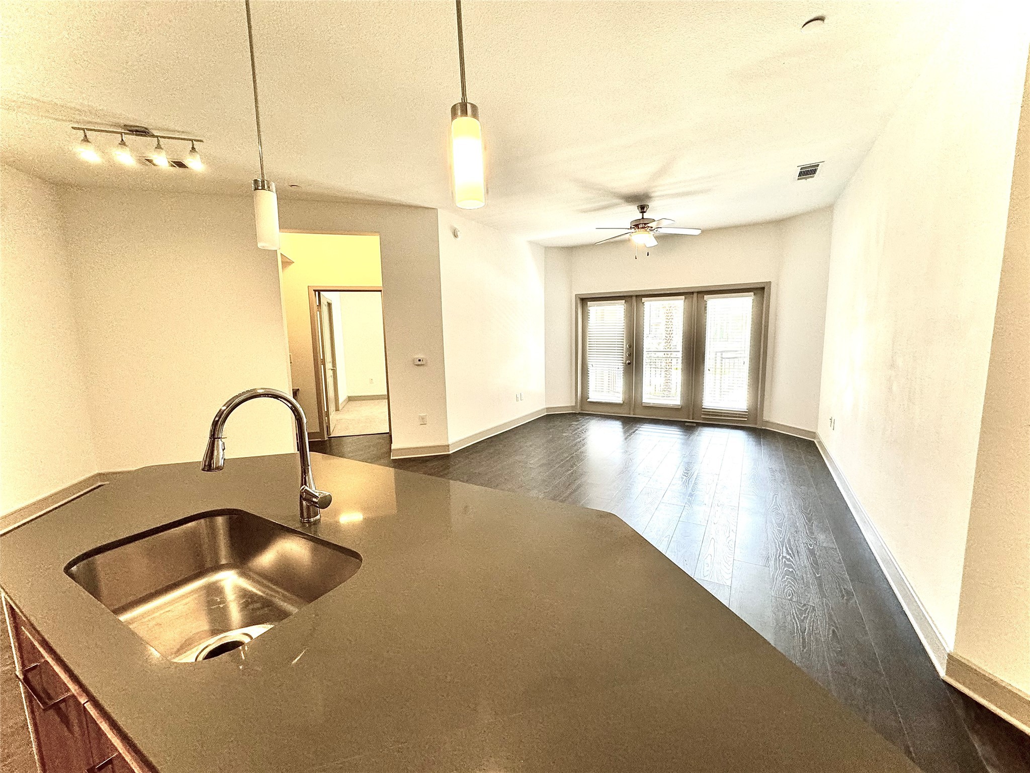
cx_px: 515
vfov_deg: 85.7
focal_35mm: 14
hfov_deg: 102.1
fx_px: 417
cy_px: 386
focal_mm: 2.22
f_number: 2.2
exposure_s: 1/120
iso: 200
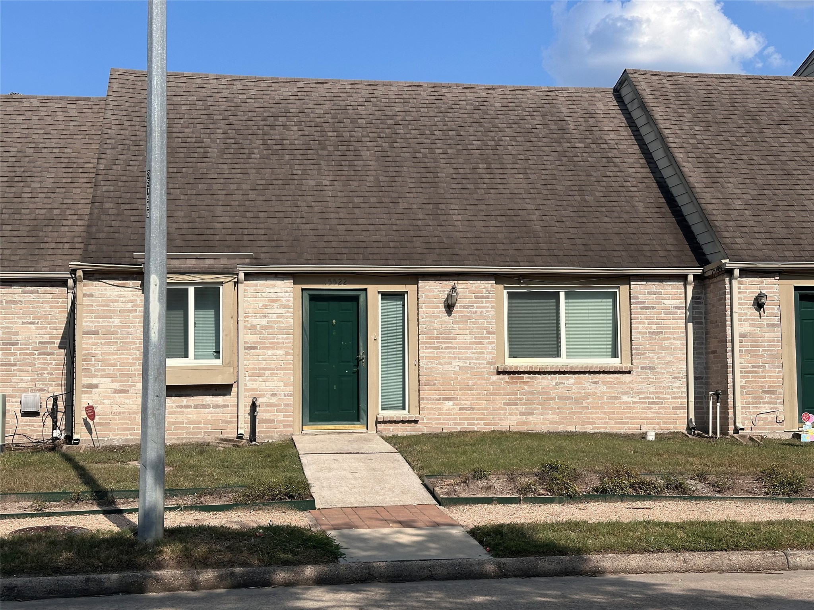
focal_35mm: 48
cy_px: 305
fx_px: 1129
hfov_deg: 39.7
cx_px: 407
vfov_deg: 30.3
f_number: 1.78
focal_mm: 6.86
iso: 64
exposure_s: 1/5882
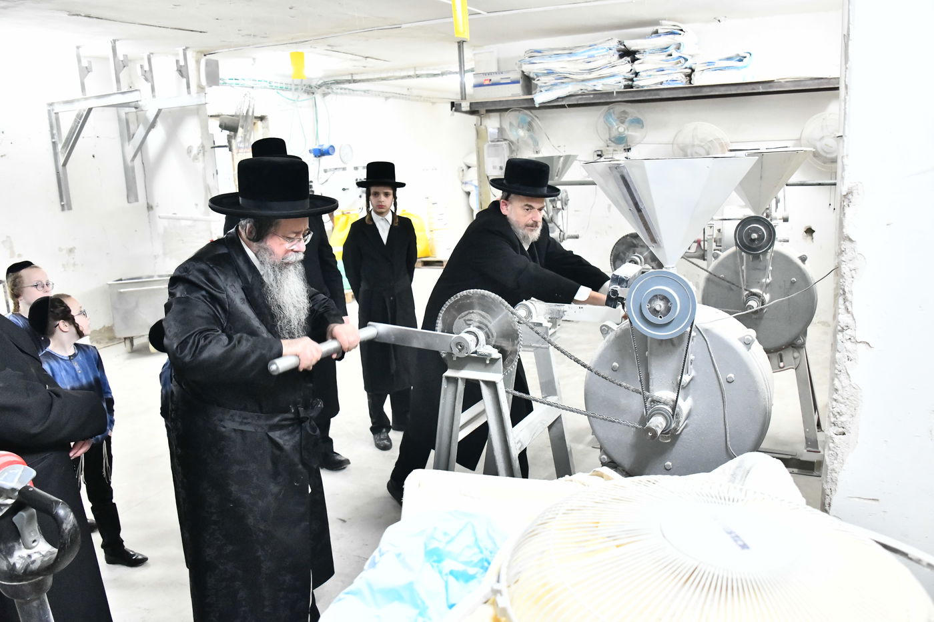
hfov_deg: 58.7
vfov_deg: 41.1
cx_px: 467
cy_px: 311
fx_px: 830
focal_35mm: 32
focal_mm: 32
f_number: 5.6
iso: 8000
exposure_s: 1/250
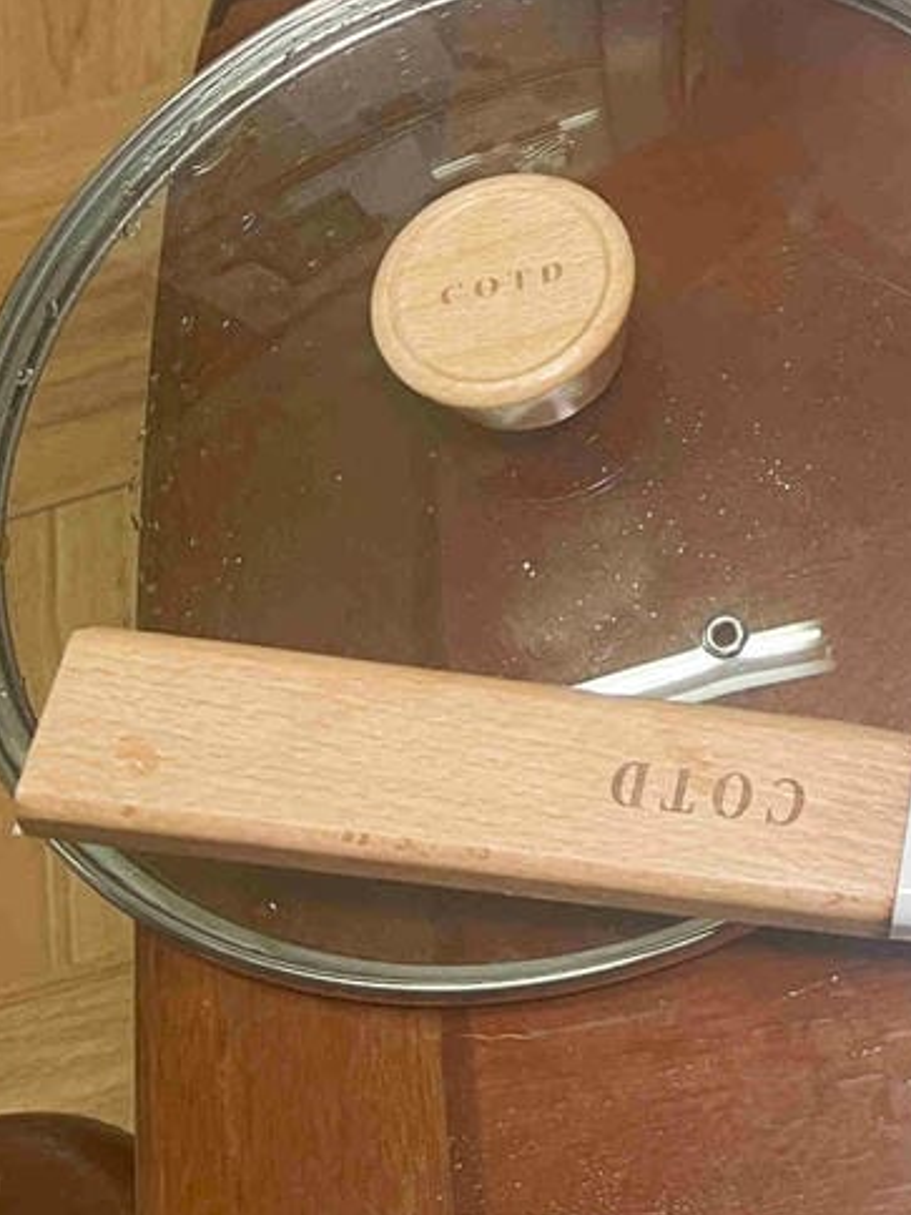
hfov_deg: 15.6
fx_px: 3018
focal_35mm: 86
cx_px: 1446
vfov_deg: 21.2
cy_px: -246
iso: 100
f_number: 1.5
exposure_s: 1/60
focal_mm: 5.7
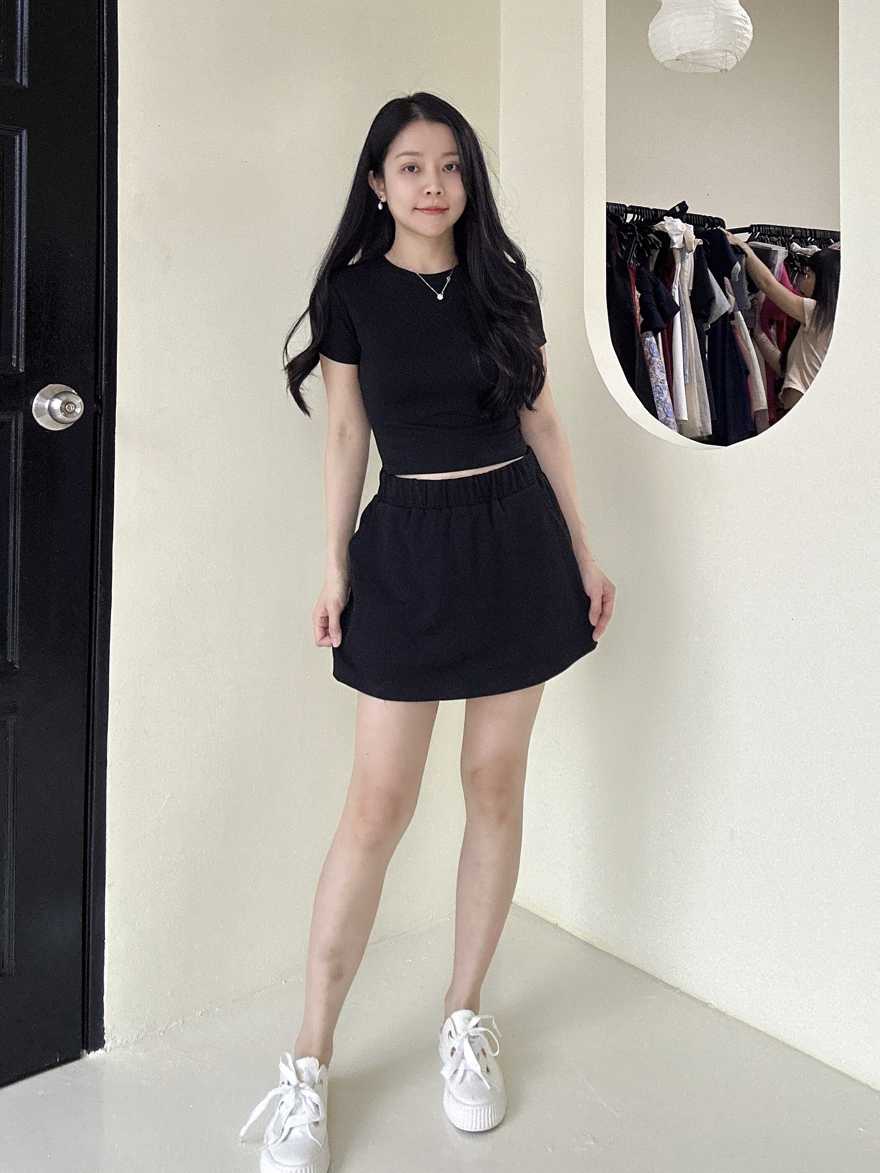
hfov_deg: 58.9
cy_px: 586
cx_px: 440
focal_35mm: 23
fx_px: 780
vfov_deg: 73.9
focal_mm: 2.69
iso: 160
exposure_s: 1/60
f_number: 1.9
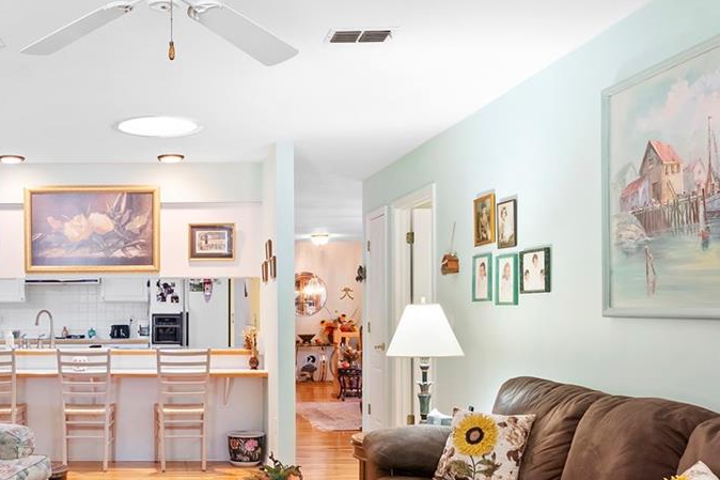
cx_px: 148
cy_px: 331
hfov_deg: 48.0
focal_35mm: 38
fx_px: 760
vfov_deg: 34.6
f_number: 8
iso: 800
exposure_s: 1/4
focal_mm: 16
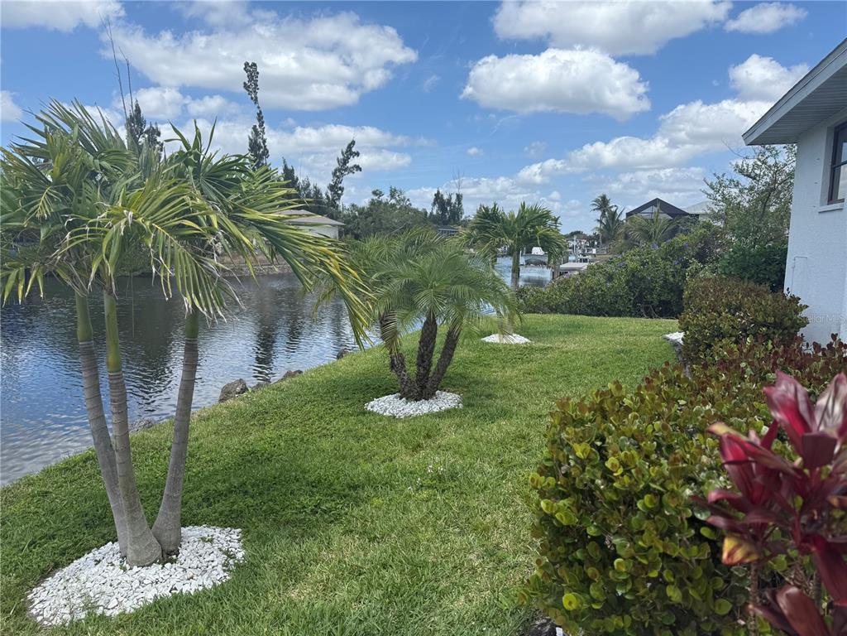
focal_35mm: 24
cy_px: 318
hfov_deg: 71.6
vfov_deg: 56.8
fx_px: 587
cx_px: 424
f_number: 1.78
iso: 80
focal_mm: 6.76
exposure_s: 1/4167
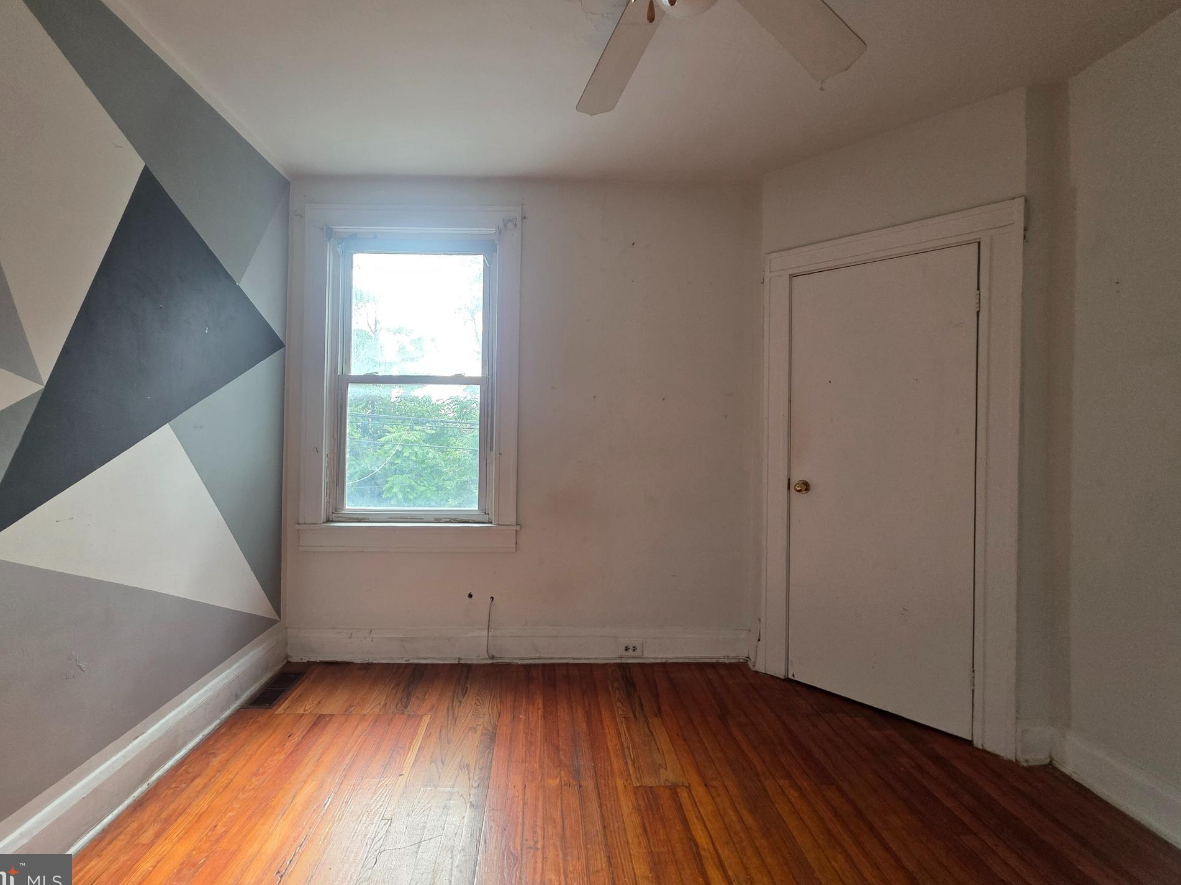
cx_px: 553
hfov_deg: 101.9
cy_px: 428
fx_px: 478
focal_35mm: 14
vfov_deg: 85.6
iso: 125
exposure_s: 1/120
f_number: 1.9
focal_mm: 2.2
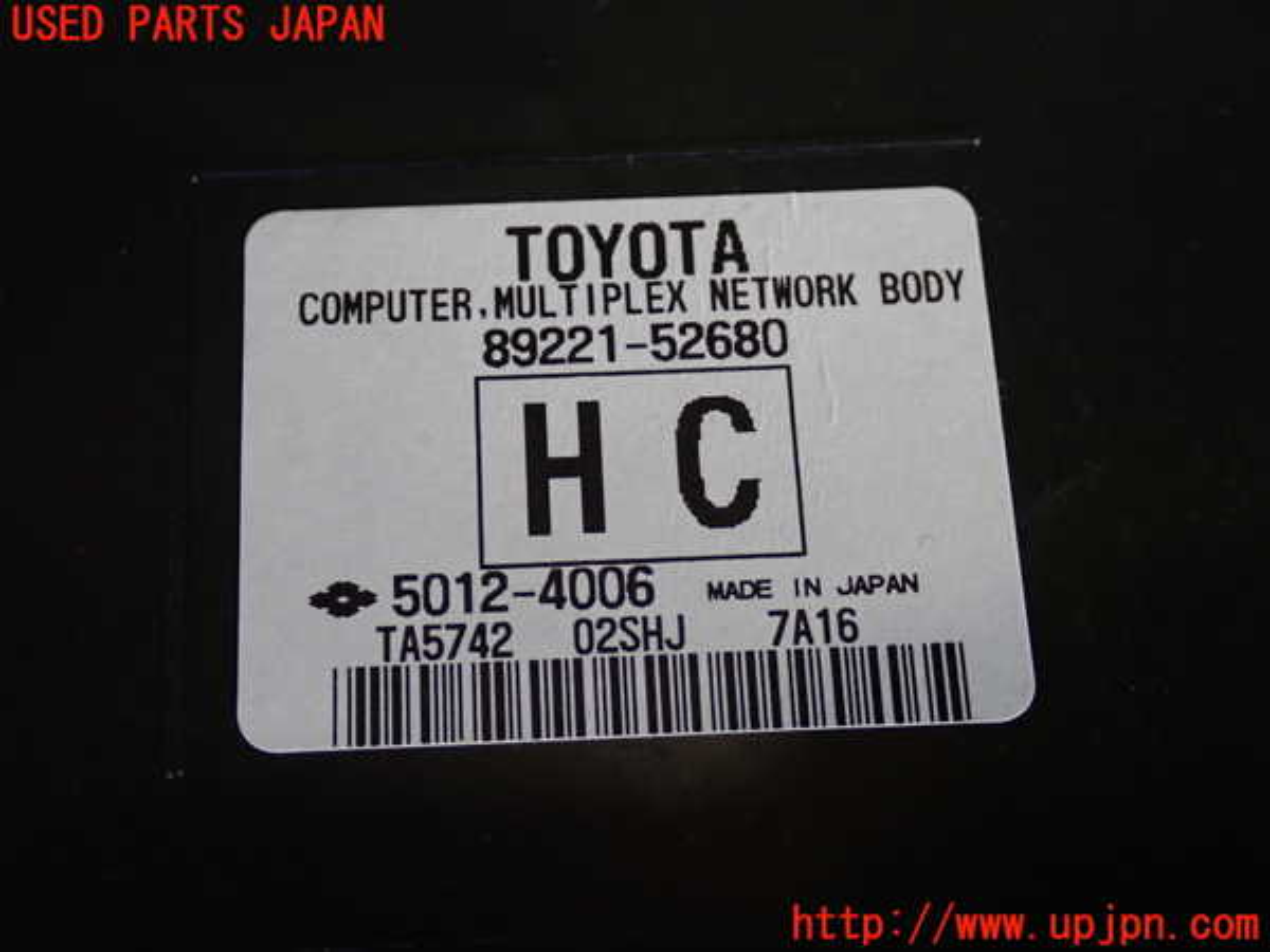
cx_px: 635
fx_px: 2128
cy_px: 476
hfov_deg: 33.2
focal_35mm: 58
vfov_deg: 25.2
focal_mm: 10.35
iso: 250
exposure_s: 1/60
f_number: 3.5
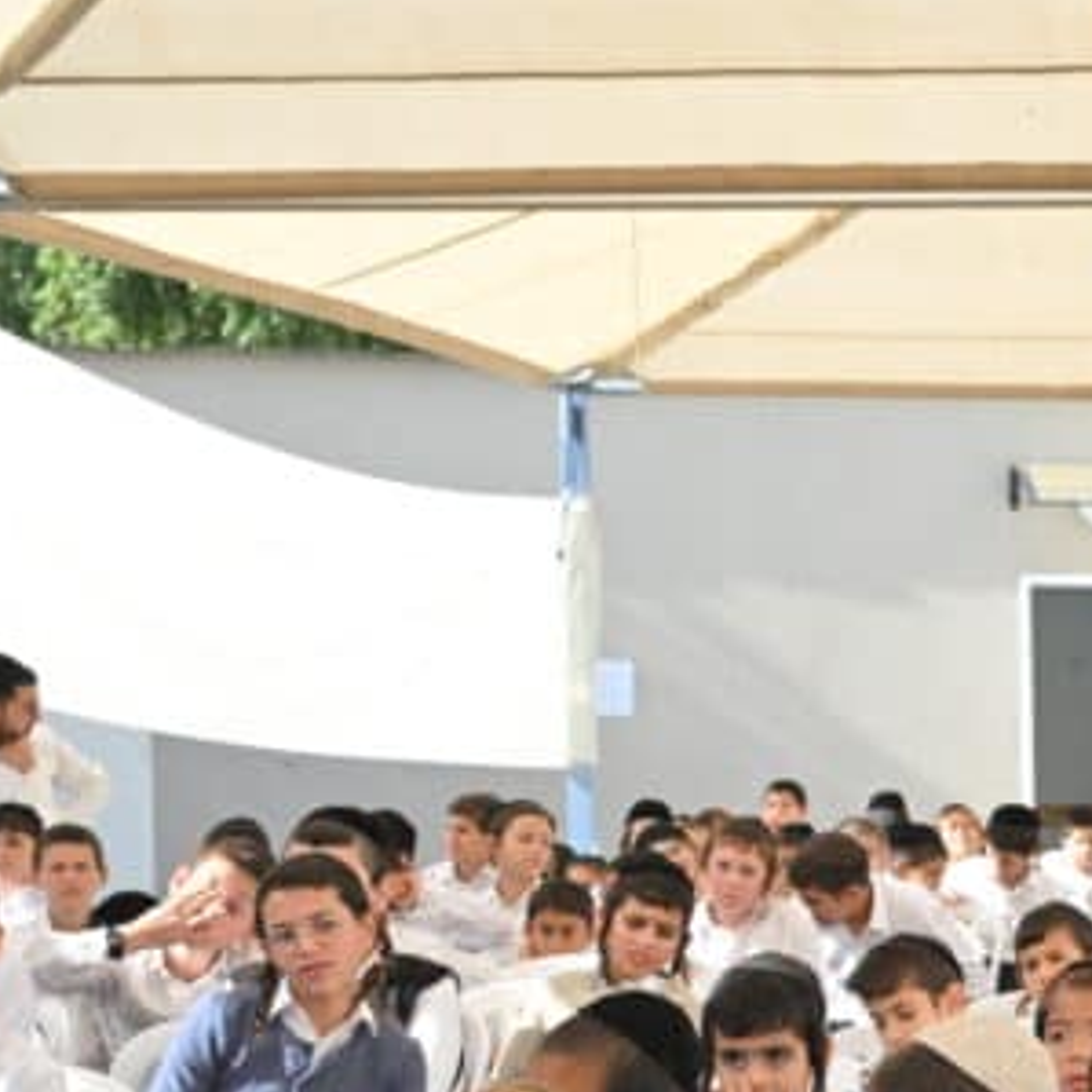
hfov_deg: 15.8
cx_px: 1600
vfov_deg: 16.8
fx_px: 3640
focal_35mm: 102
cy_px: 999
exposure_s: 1/160
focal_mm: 35
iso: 100
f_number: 6.3
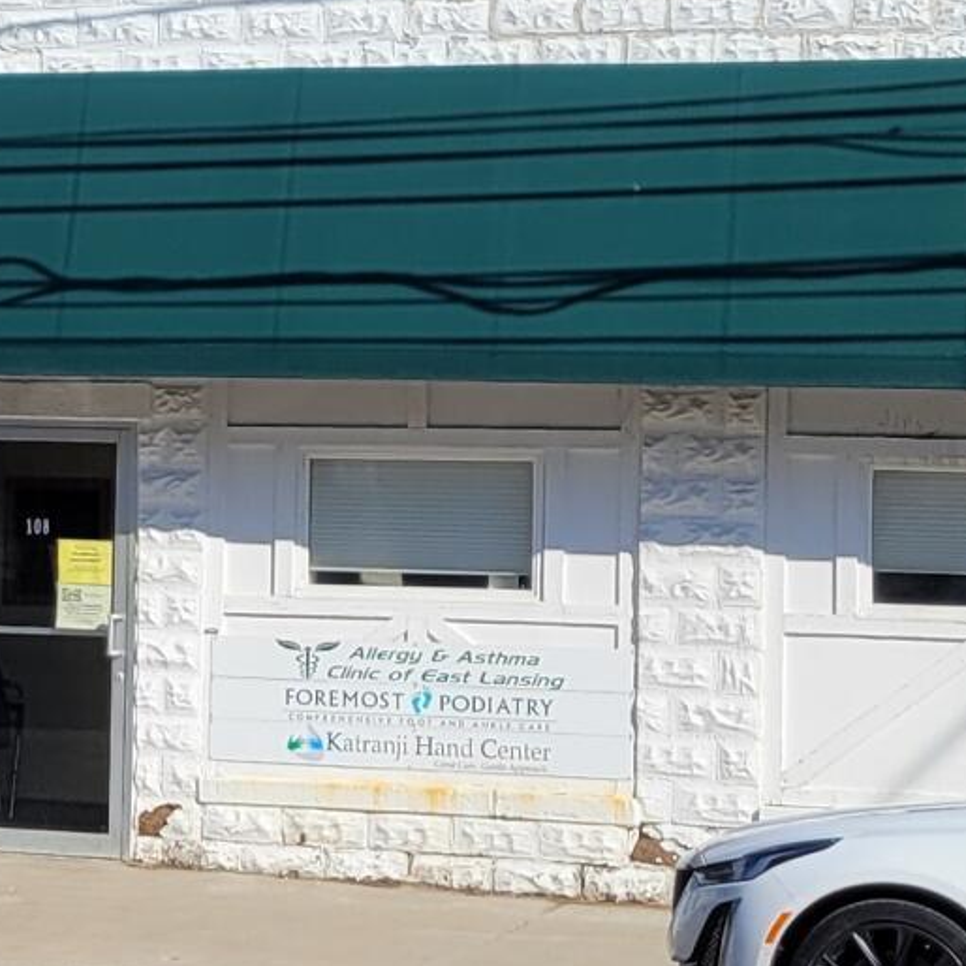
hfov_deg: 12.5
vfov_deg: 13.0
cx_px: -366
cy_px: 263
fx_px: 4231
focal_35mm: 134
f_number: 1.8
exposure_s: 1/3935
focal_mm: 5.4
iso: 40
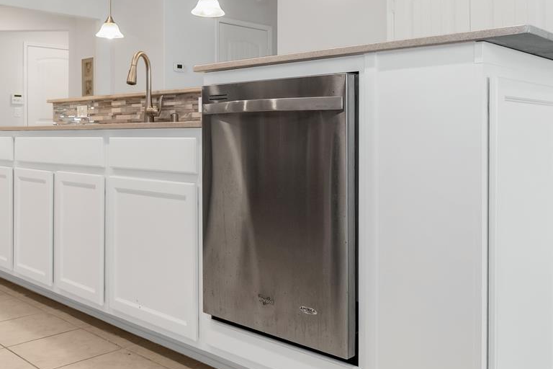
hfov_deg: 53.1
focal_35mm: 36
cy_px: 174
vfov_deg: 36.9
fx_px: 553
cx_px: 253
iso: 160
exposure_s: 1/15
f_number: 8
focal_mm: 18
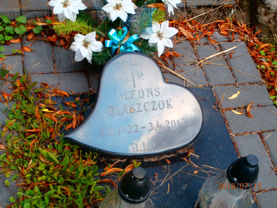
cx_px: 138
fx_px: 456
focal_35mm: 57
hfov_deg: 33.8
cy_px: 104
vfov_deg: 25.7
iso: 100
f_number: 4.5
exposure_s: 1/320
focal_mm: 10.11
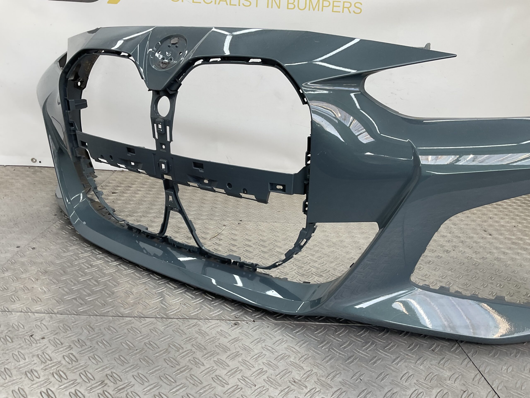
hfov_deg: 61.7
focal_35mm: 29
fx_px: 444
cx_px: 265
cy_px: 199
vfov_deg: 48.2
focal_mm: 3
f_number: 1.8
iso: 20
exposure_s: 1/120
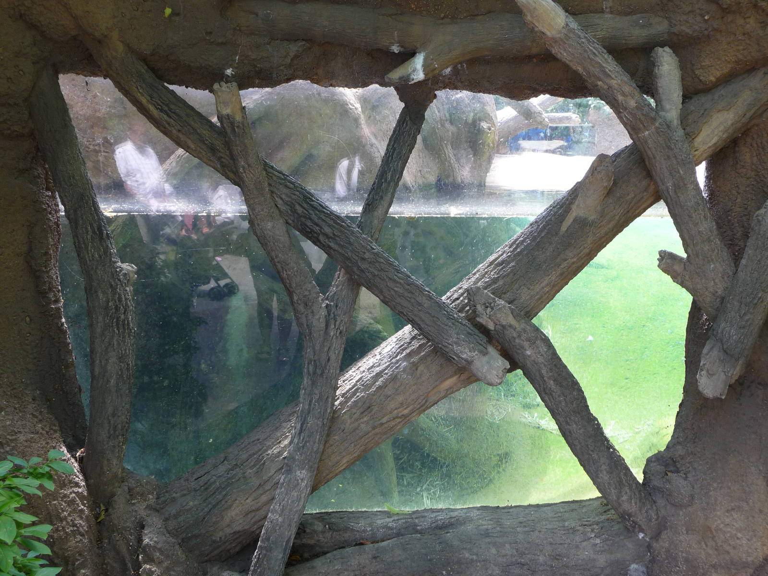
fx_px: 799
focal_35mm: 36
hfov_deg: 51.4
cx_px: 384
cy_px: 288
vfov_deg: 39.7
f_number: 3.7
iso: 100
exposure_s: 1/40
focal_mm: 6
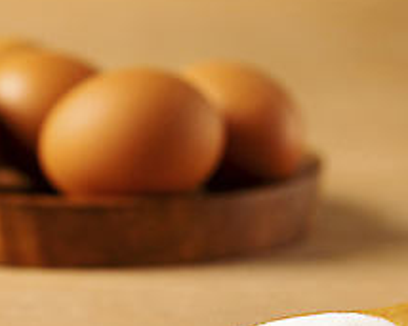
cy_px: 215
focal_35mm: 184
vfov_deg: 8.4
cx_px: 220
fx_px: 2221
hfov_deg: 10.5
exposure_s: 1/125
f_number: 11
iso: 100
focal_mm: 105
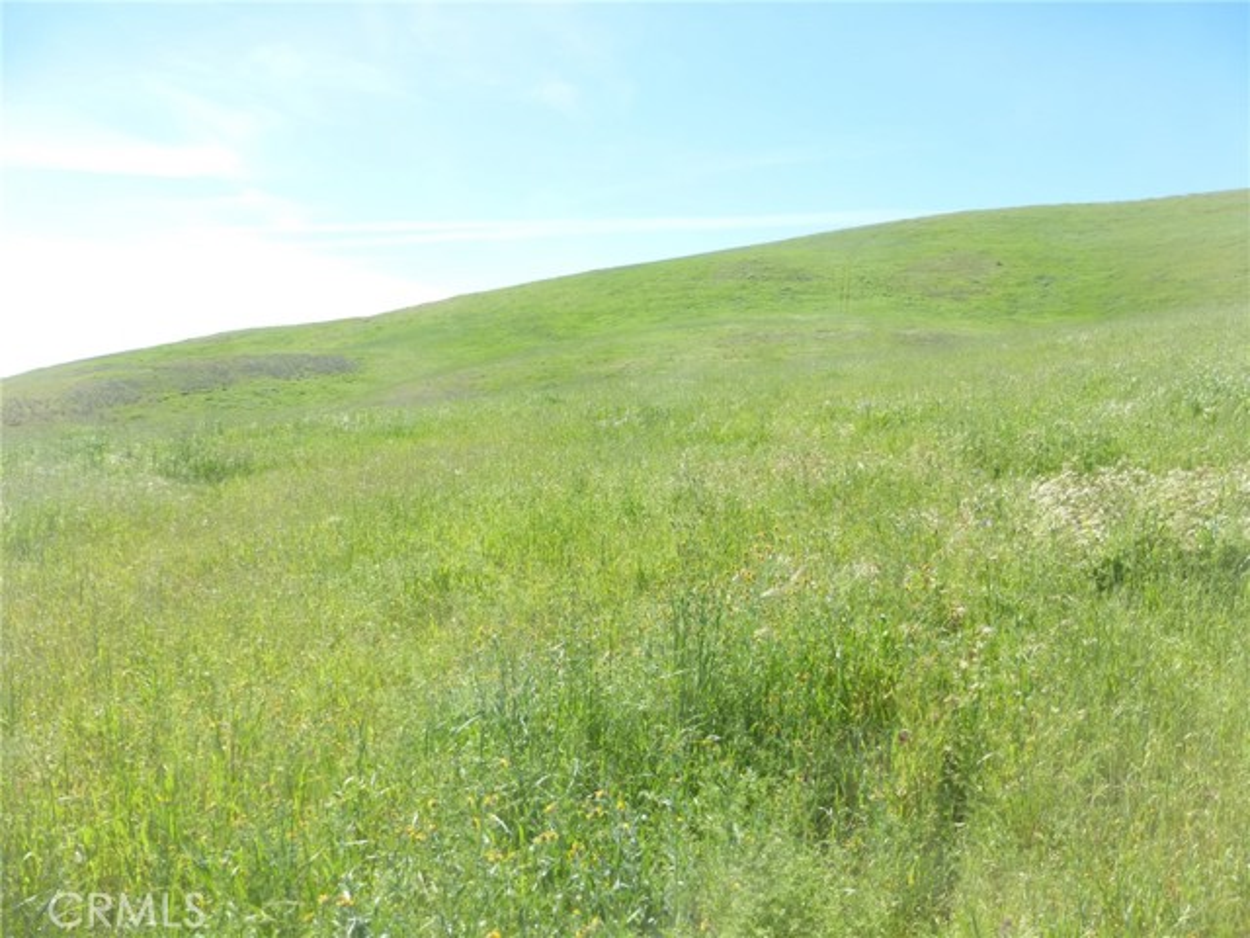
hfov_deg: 71.6
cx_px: 625
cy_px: 469
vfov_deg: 56.8
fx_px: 867
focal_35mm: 24
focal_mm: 4.3
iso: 100
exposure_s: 1/400
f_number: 4
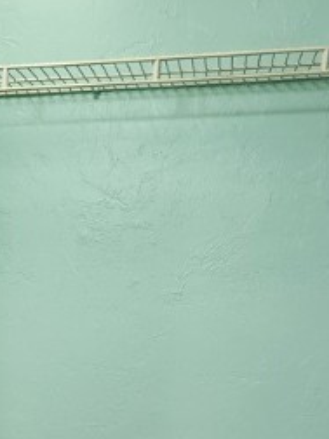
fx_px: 887
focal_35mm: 70
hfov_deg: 19.7
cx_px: -75
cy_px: 467
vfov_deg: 25.9
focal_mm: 5.4
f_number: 1.8
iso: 125
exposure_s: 1/120
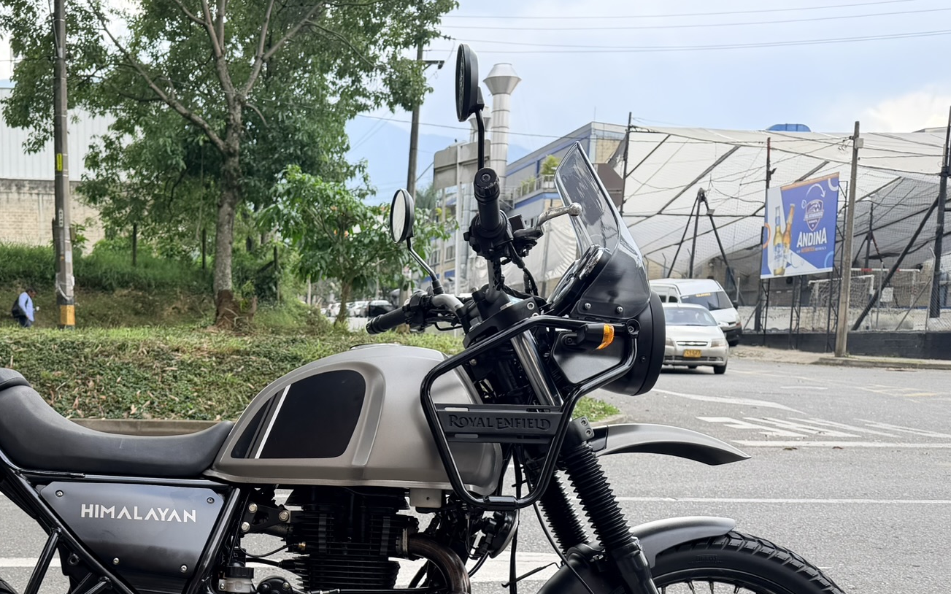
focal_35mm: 40
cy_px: 496
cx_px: 260
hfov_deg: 47.8
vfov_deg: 31.0
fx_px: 1037
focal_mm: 6.76
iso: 80
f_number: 1.78
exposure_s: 1/473
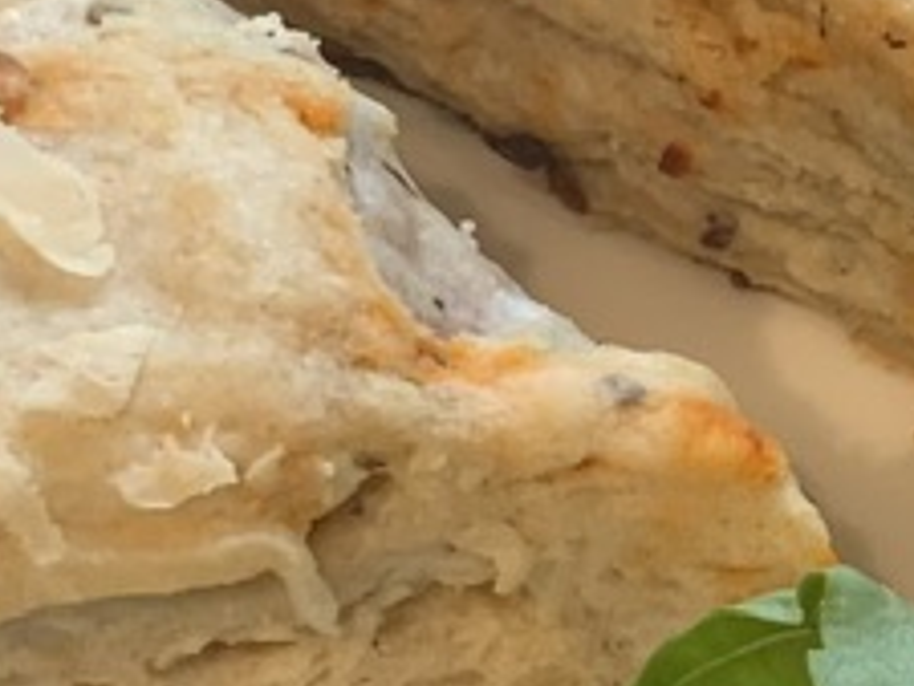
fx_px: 4359
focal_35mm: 165
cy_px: 597
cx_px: 1751
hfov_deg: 11.0
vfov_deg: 9.0
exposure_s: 1/120
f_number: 1.8
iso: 25
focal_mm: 3
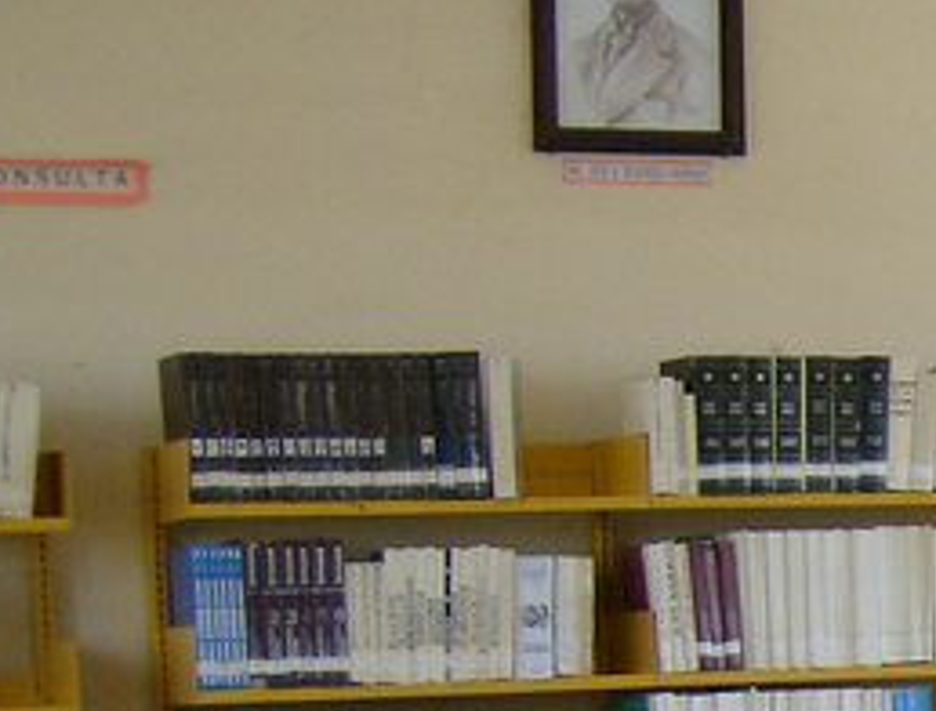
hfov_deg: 12.5
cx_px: 1694
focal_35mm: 143
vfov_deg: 10.3
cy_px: 903
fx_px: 3885
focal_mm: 6
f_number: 2.8
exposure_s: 1/89
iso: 100
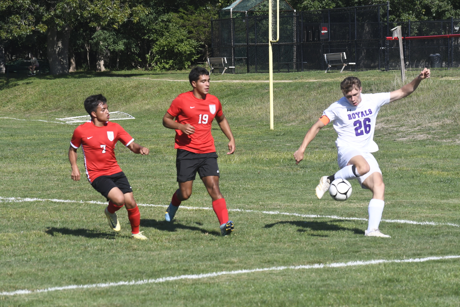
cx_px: 230
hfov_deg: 11.2
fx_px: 2338
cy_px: 154
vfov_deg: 7.5
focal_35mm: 183
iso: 640
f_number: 10
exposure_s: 1/1600
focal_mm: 122
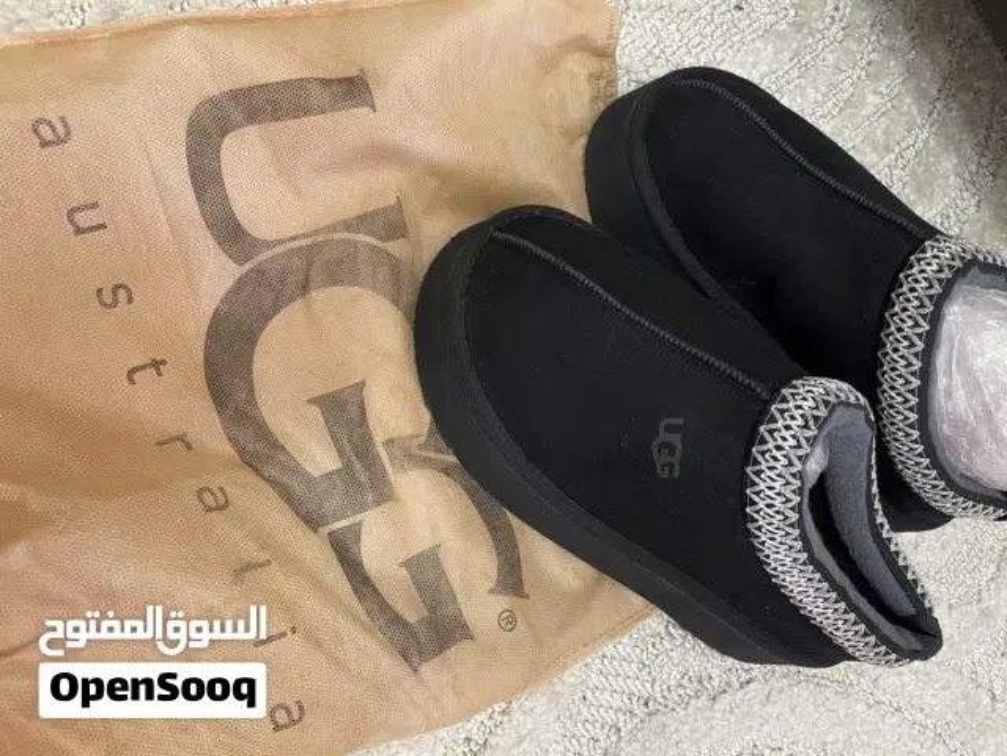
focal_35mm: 26
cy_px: 378
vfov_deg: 53.1
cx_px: 504
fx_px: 756
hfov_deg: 67.3
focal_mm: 4.2
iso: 250
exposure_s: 1/60
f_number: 1.6
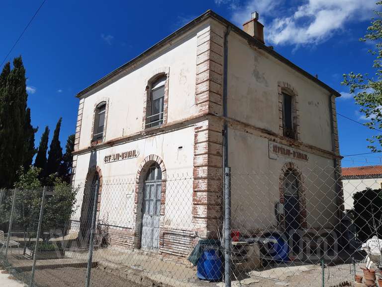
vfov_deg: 53.1
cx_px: 191
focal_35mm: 26
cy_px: 144
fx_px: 287
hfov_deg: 67.3
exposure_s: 1/4016
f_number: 1.7
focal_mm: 3.92
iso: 40
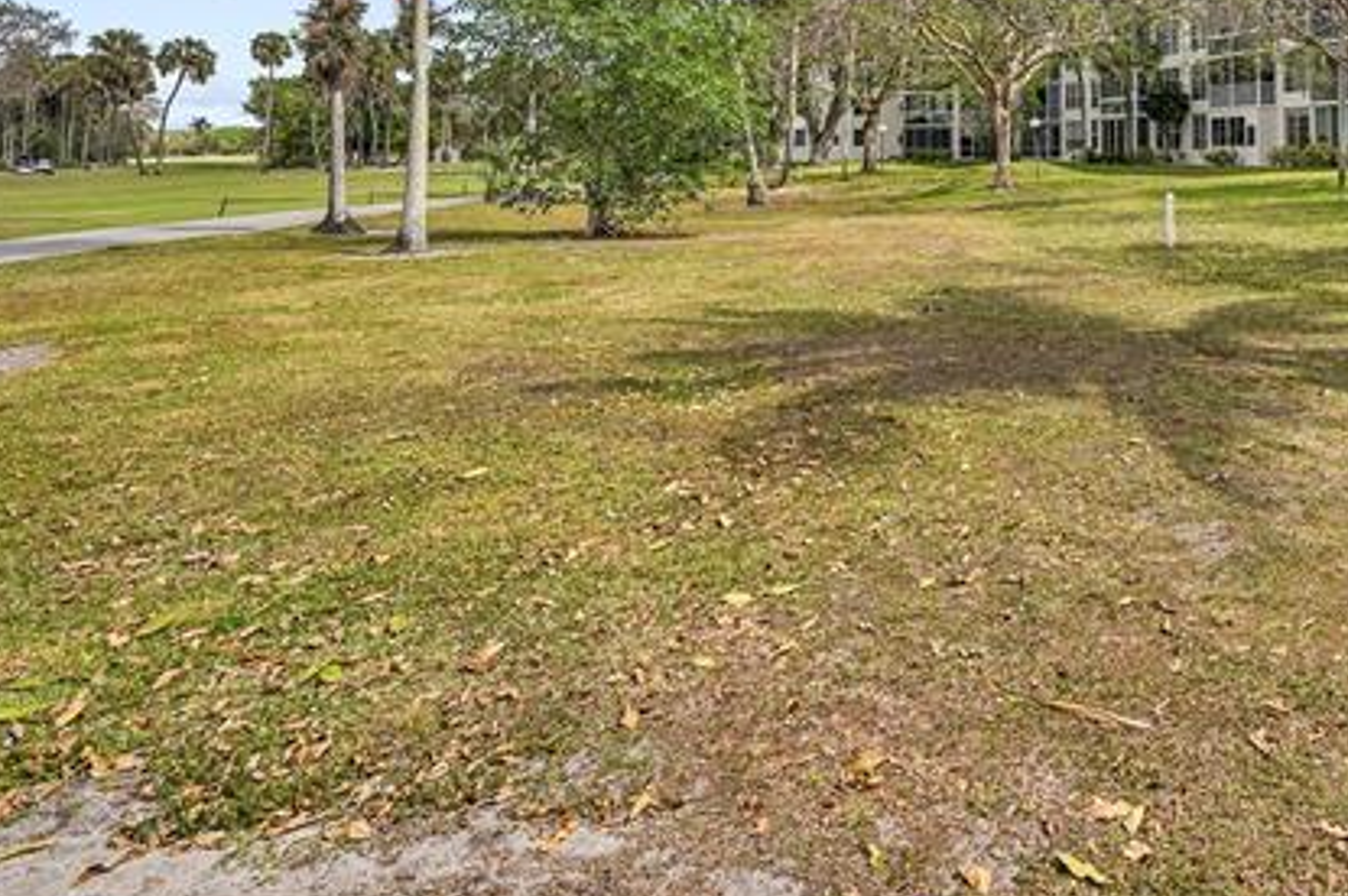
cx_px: 1173
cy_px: 89
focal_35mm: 27
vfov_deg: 43.7
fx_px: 1010
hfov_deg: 59.1
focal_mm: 14
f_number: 10
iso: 40
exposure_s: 1/80
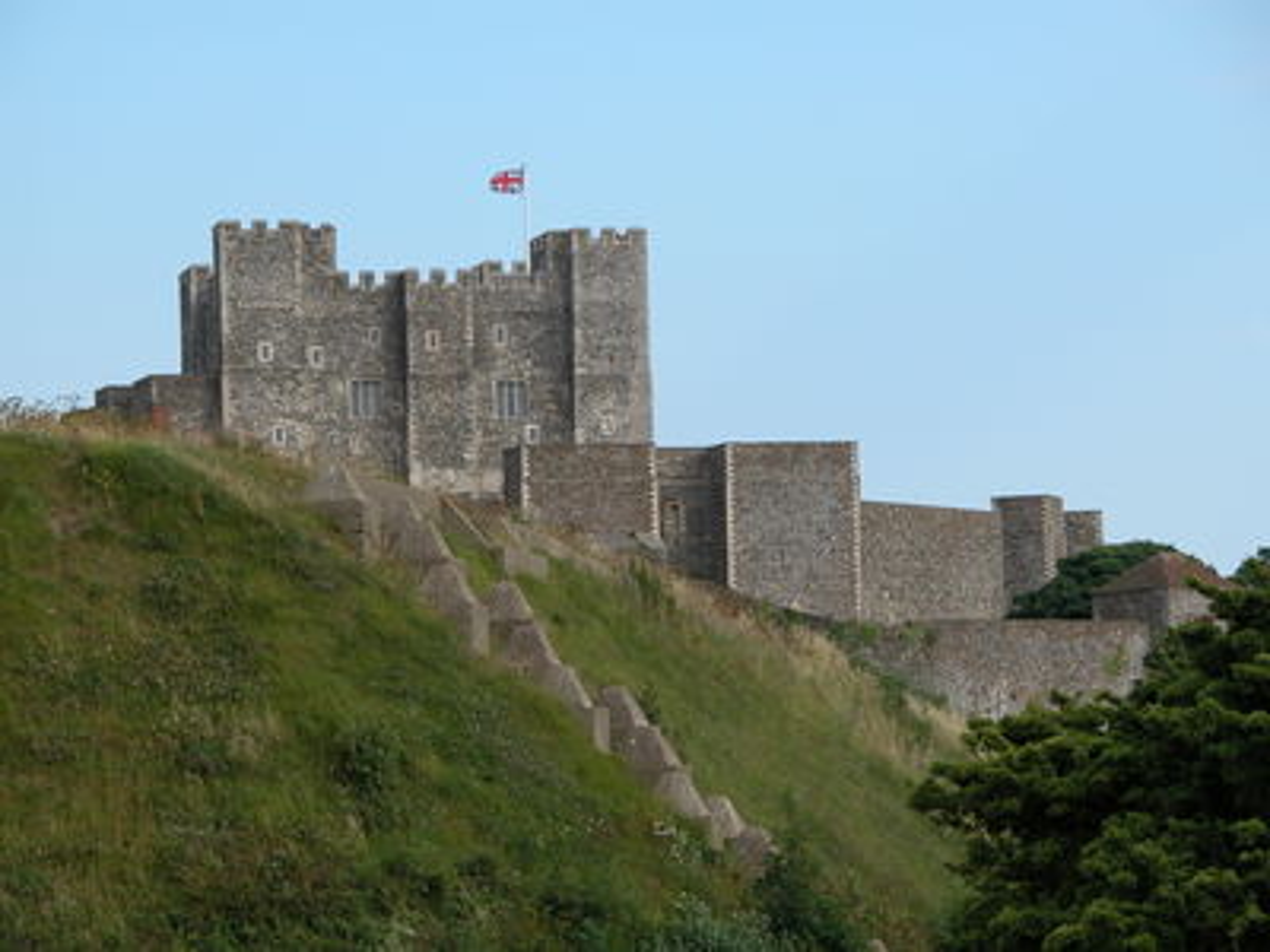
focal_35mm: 148
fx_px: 5430
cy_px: 476
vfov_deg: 10.0
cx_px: 635
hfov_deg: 13.3
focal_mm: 37.7
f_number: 4.9
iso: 100
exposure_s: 1/349
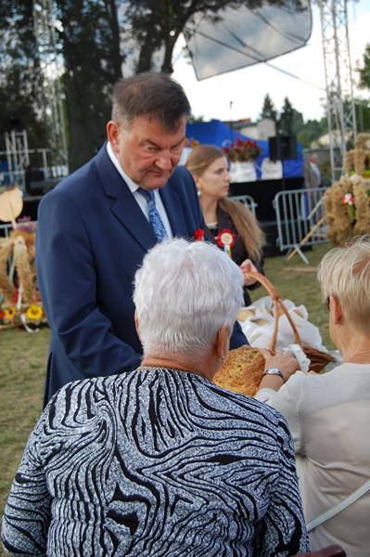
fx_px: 927
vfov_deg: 33.4
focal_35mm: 60
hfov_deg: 22.6
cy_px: 278
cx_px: 185
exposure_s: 1/200
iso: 200
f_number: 7.1
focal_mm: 40
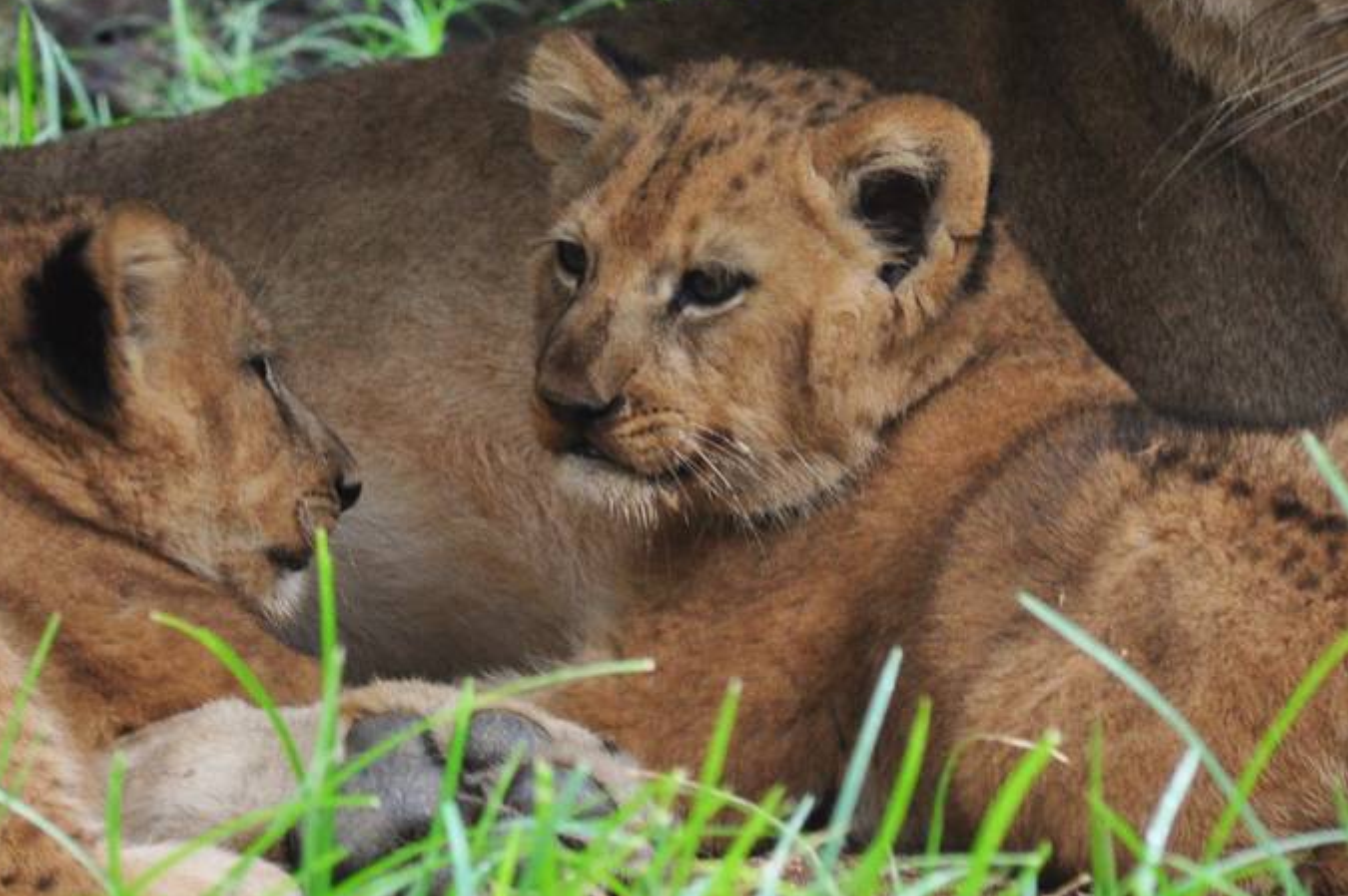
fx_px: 31916
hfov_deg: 2.4
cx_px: 519
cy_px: 268
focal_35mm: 853
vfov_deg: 1.6
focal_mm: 240
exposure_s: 1/125
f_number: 9
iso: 720
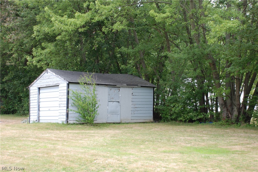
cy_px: 86
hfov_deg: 33.4
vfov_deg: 22.7
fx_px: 430
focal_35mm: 60
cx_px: 129
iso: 200
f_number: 4.5
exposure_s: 1/100
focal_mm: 40
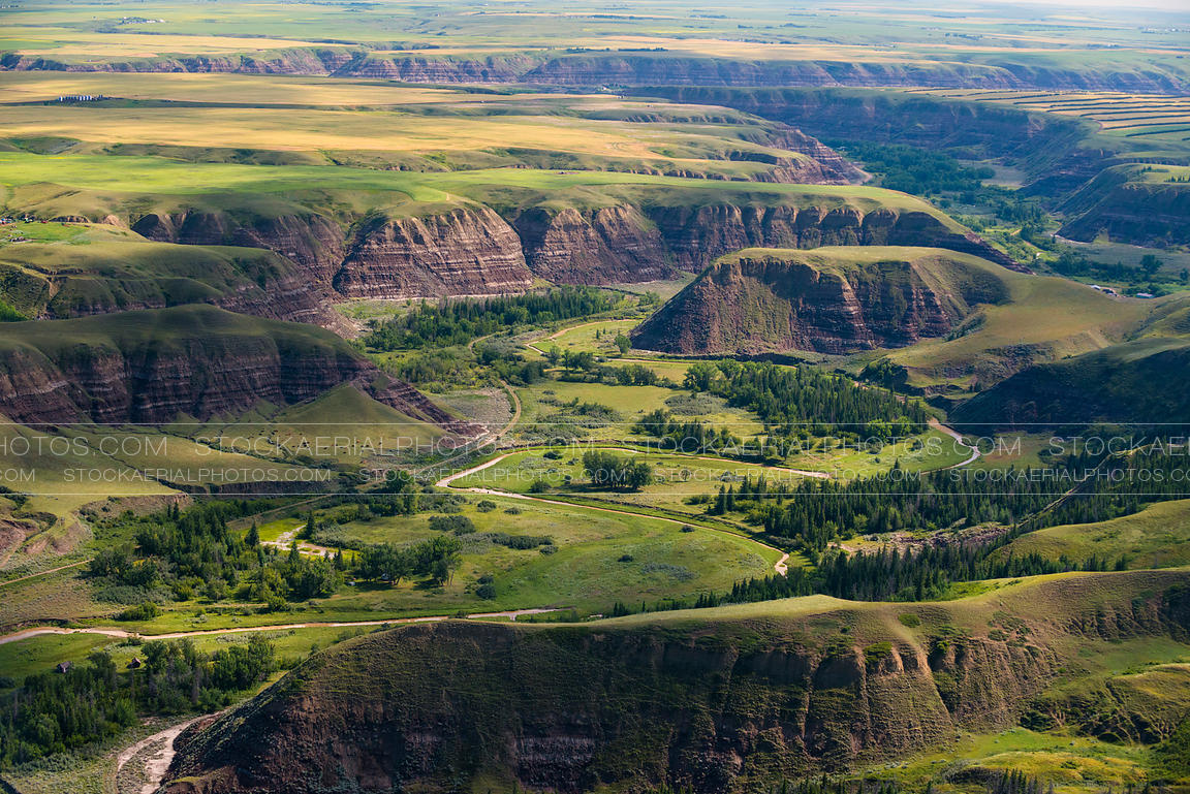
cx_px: 595
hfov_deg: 28.8
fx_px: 2315
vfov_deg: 19.5
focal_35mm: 70
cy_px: 397
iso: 800
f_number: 5.6
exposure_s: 1/800
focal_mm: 70
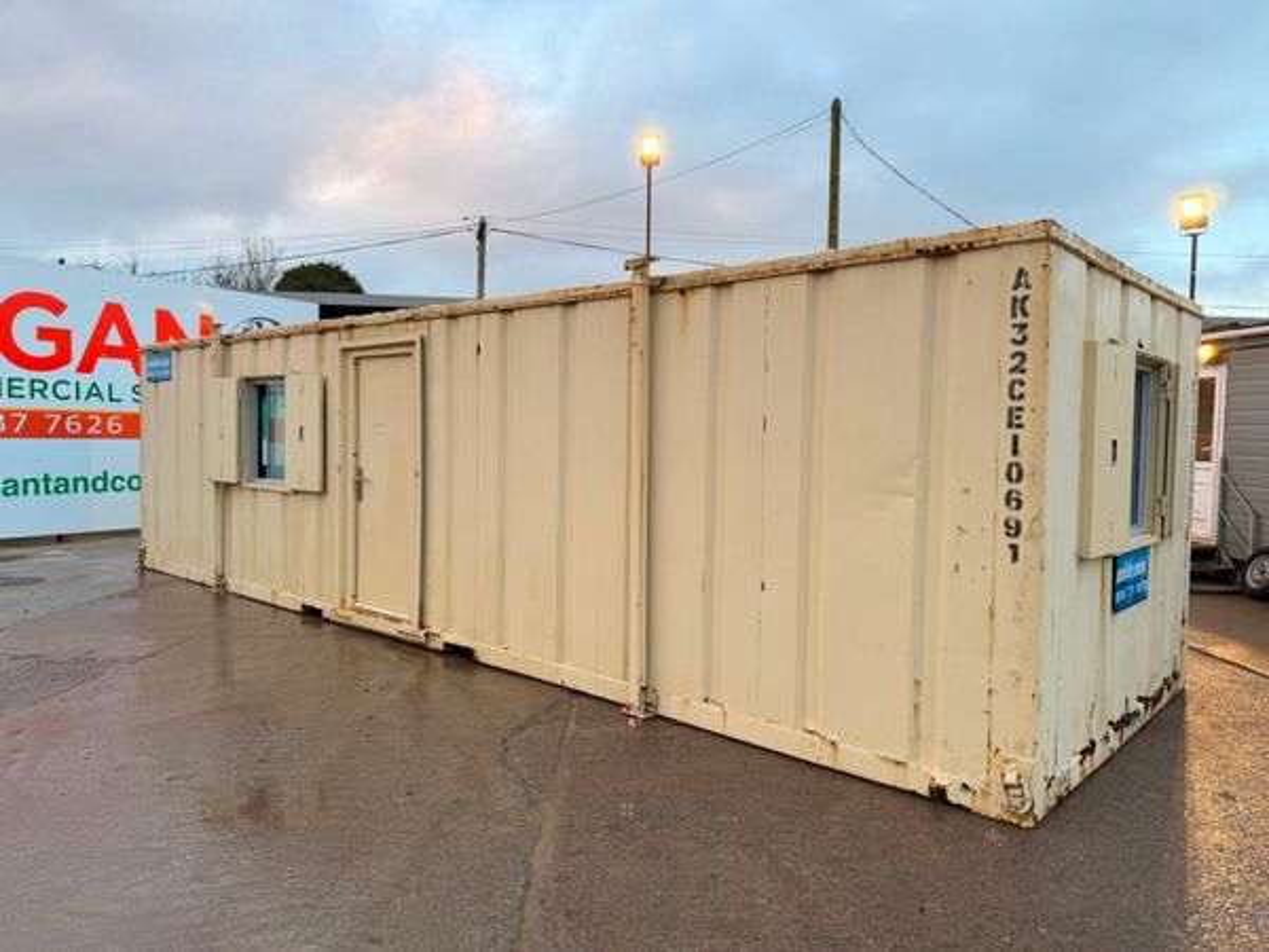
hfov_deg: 71.6
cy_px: 476
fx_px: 880
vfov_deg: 56.8
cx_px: 634
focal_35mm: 24
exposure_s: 1/100
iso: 64
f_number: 1.78
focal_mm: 6.76
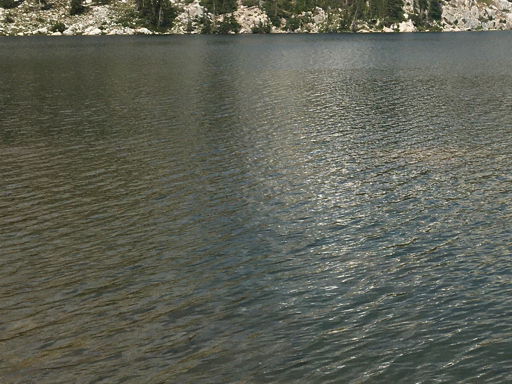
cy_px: 38
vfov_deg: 20.3
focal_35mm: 71
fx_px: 1050
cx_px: 481
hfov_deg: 26.3
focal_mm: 4.15
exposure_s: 1/2653
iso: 25
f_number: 2.2
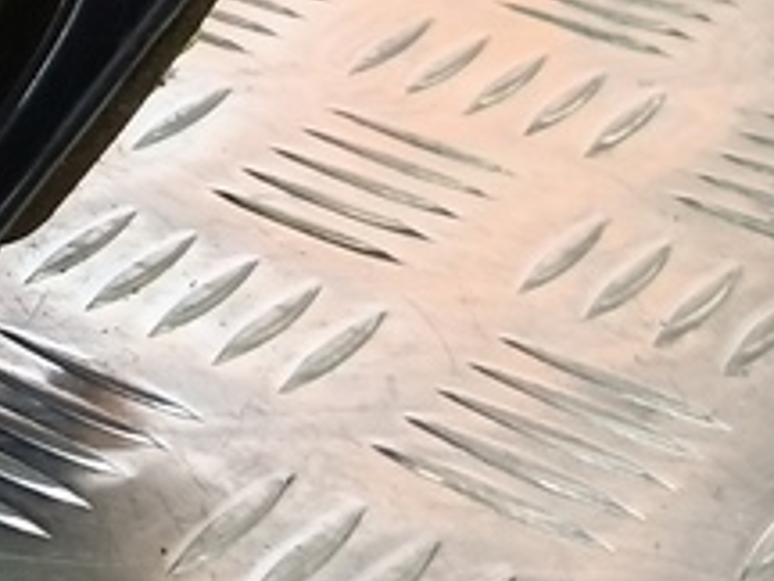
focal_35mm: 109
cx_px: -975
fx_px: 2437
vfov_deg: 13.3
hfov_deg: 13.9
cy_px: -93
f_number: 1.6
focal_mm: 4.11
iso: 153
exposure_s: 1/100
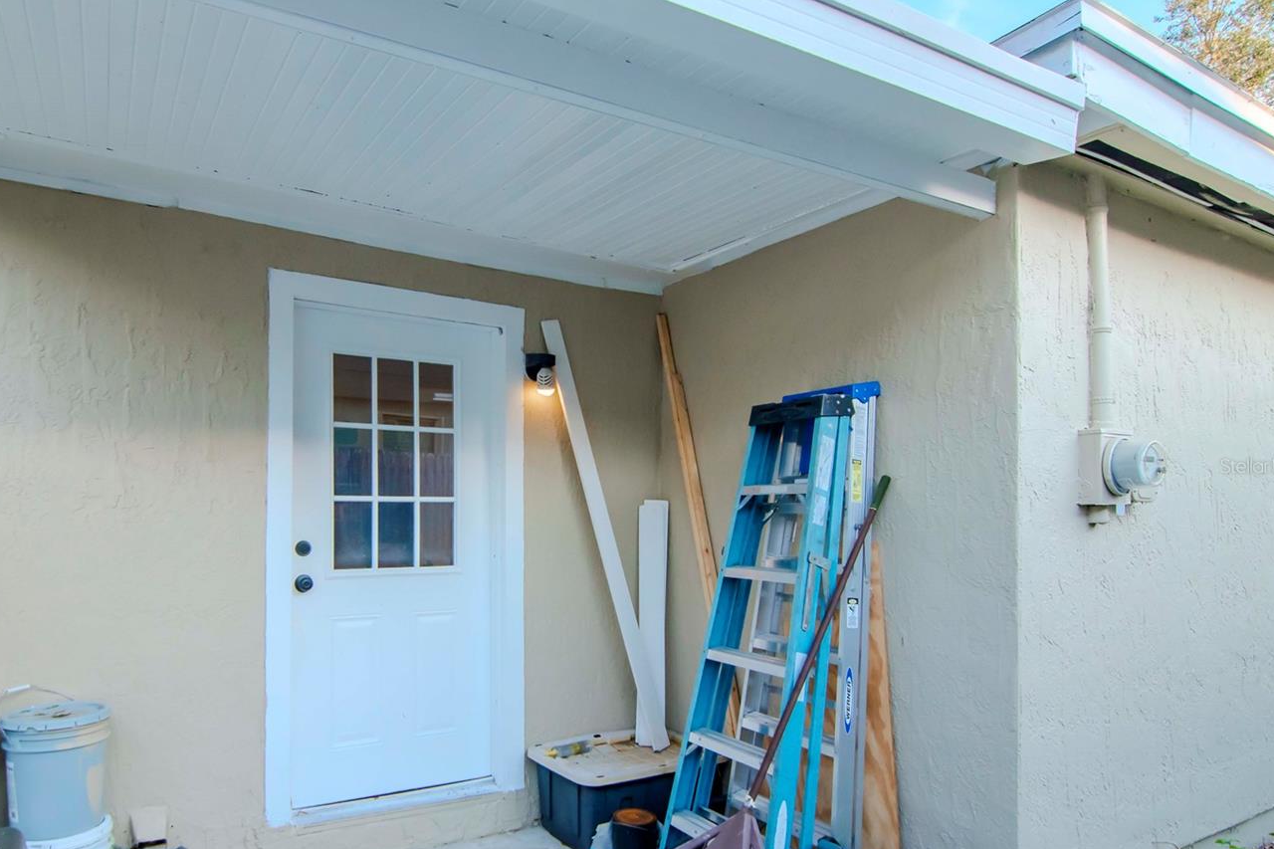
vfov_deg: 60.3
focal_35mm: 21
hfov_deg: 81.3
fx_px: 730
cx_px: 513
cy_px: 466
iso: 640
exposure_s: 1/250
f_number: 7.1
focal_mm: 11
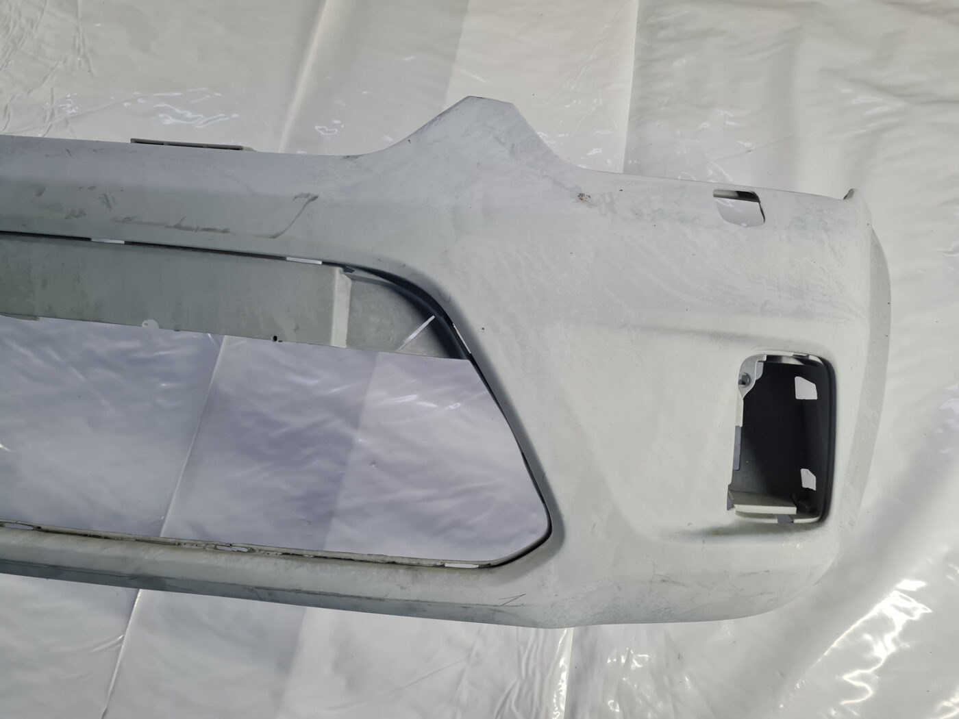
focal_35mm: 26
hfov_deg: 67.3
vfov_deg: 53.1
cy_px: 360
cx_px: 480
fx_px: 720
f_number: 1.8
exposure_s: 1/100
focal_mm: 5.4
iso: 125
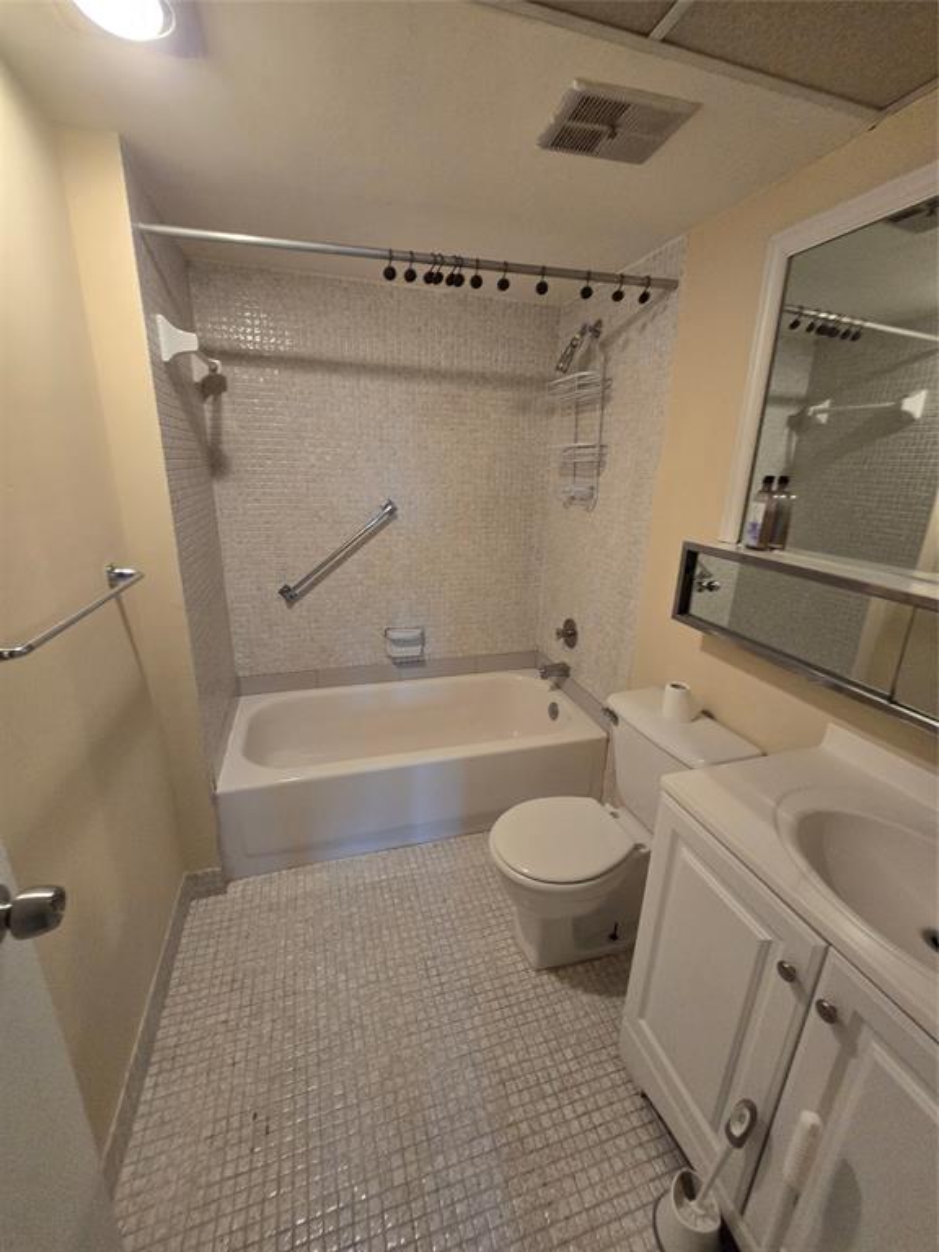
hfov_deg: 89.9
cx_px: 470
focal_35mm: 13
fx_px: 470
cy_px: 626
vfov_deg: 106.2
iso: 320
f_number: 2.2
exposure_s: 1/60
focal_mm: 2.2
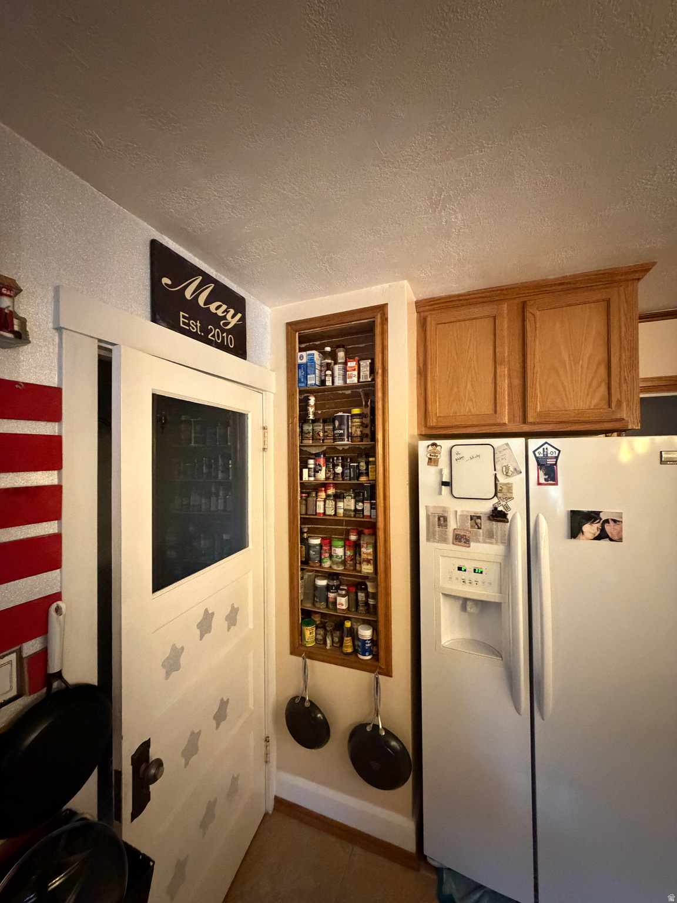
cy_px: 452
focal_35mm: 14
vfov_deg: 102.1
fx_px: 365
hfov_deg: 85.7
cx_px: 338
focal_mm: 2.22
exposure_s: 1/40
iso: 1250
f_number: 2.2
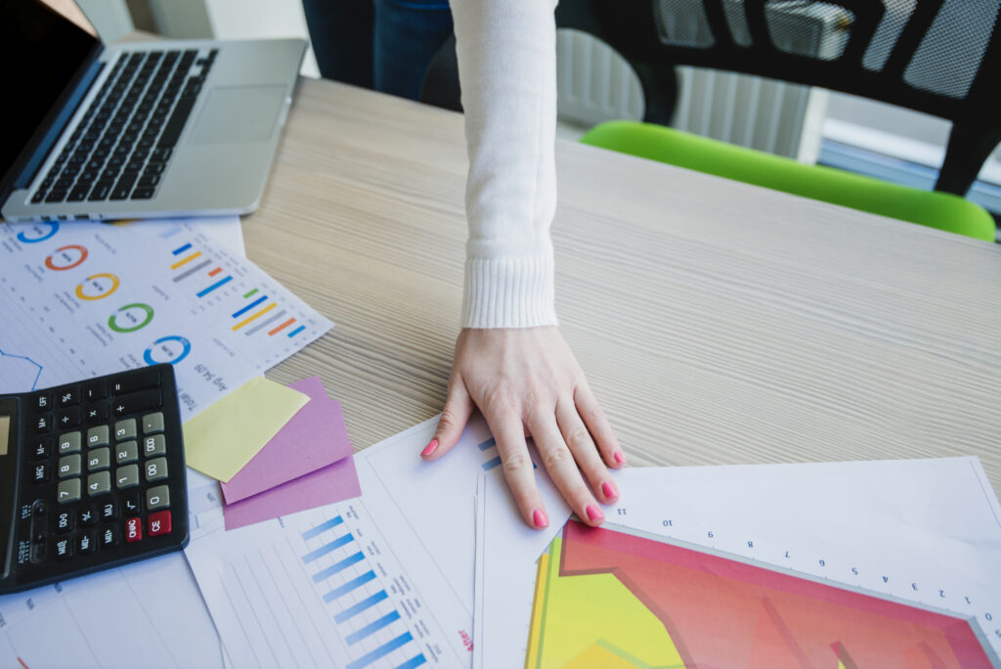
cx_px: 500
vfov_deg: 37.9
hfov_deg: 54.4
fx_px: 974
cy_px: 334
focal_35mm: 35
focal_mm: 35
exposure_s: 1/60
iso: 250
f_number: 4
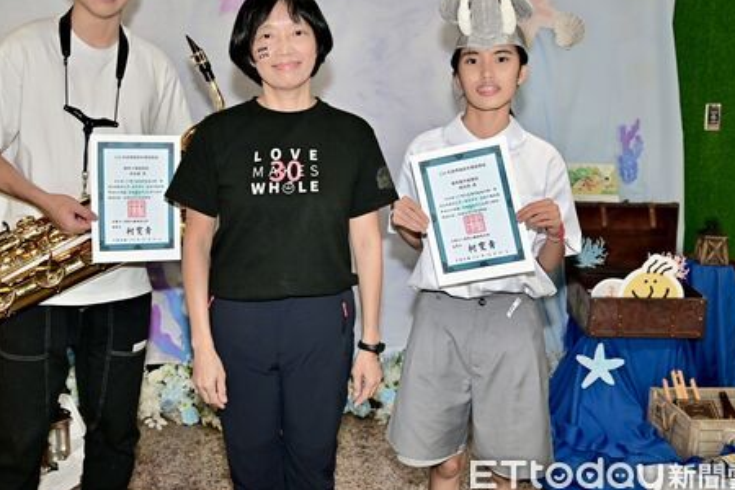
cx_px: 278
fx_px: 749
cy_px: 181
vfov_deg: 36.0
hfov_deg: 51.8
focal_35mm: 37
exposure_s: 1/200
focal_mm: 27.5
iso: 1600
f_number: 4
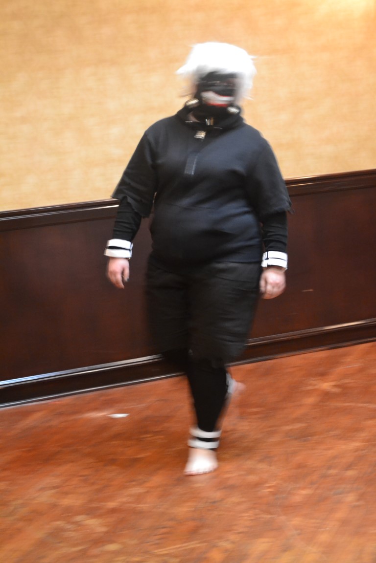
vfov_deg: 24.6
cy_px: 282
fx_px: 1292
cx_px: 188
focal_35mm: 82
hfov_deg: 16.6
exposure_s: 1/8
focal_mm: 55
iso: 3200
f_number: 5.6
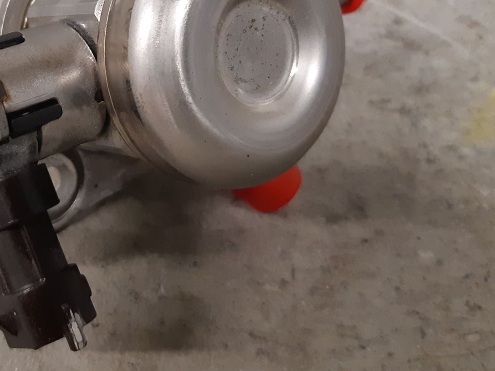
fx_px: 701
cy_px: 84
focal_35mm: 49
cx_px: 89
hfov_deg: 37.3
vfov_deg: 29.1
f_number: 1.7
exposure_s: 1/50
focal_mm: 3.93
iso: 250
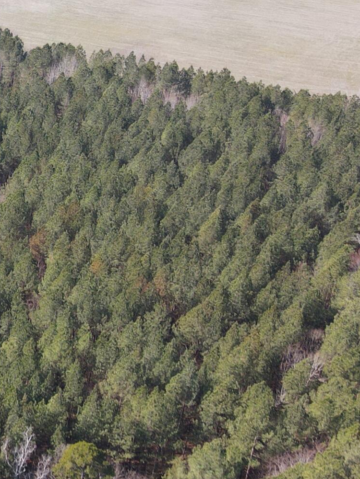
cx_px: -231
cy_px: 215
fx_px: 998
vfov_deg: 27.0
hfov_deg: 17.6
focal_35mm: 72
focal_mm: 4.5
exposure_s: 1/15
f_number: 2.8
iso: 180
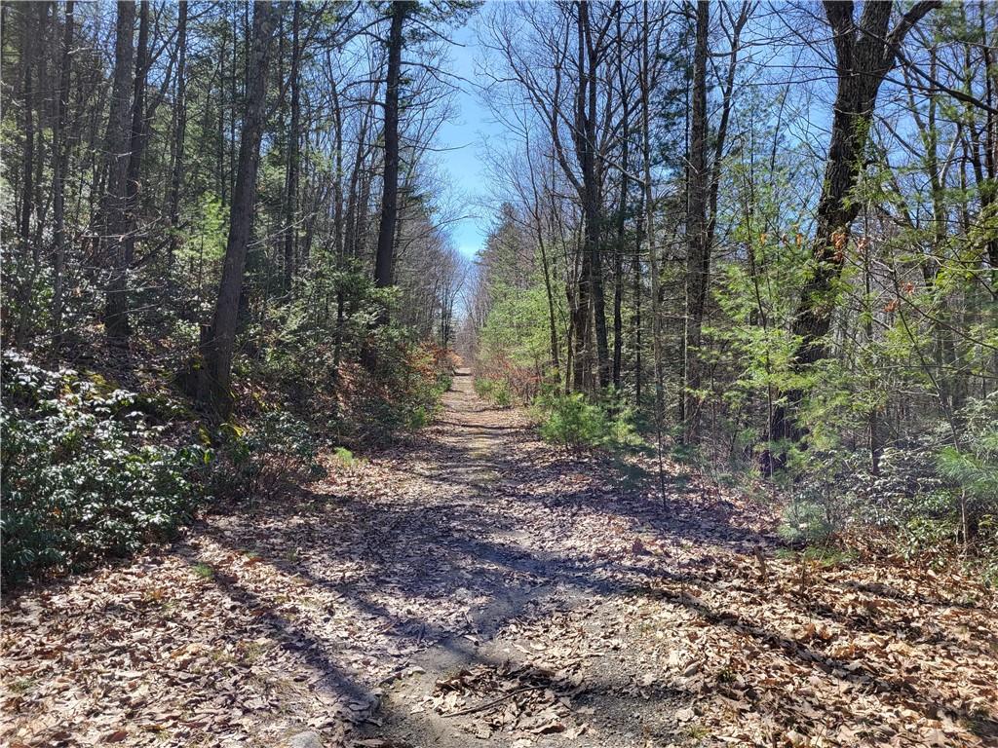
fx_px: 750
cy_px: 374
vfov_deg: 53.1
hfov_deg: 67.3
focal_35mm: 26
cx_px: 499
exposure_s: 1/997
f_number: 1.8
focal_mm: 5.4
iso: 40
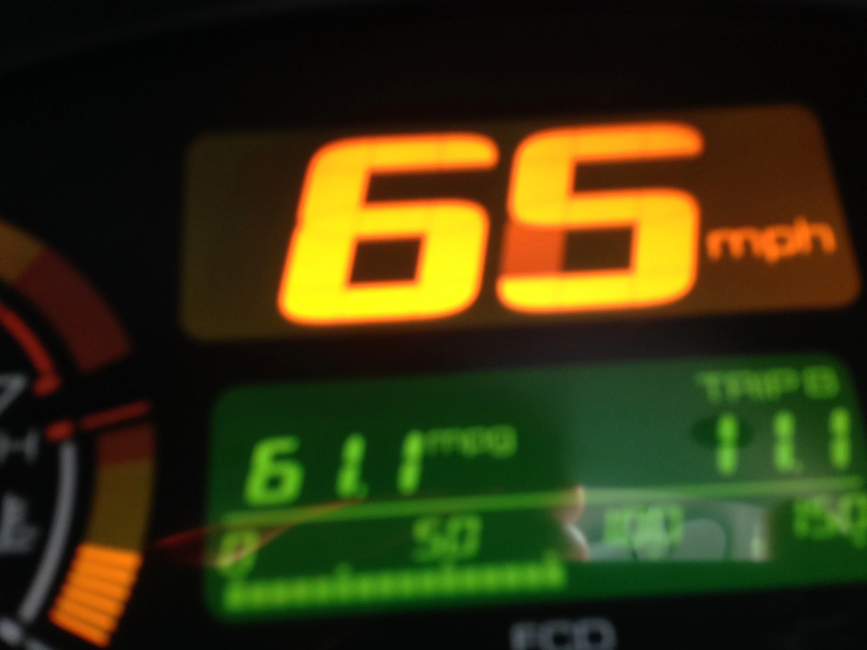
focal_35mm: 33
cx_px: 434
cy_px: 325
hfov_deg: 55.4
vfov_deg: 42.9
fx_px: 827
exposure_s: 1/20
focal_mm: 4.12
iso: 125
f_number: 2.4
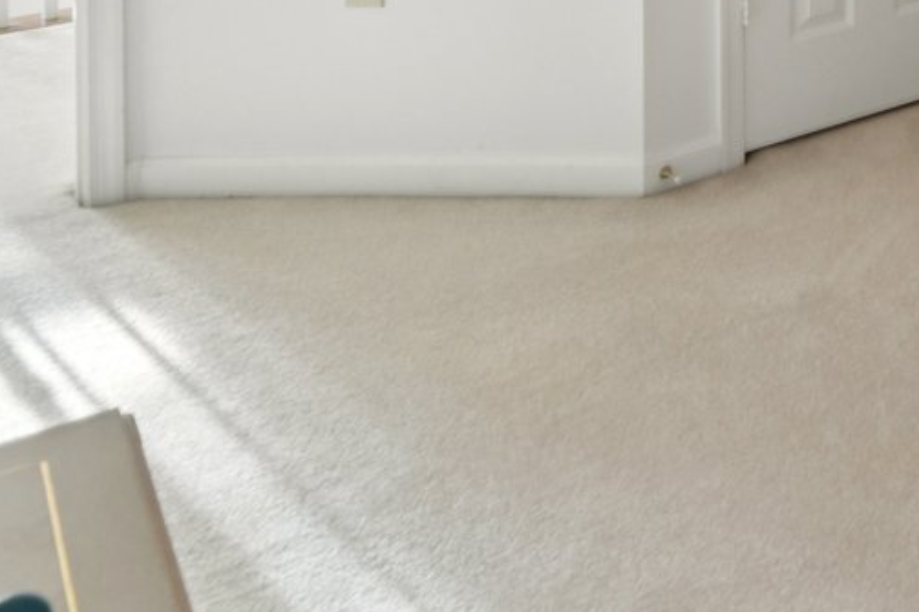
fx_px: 1455
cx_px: 1363
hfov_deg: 26.2
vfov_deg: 19.0
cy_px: -441
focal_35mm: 57
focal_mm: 14
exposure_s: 1/15
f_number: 8
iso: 360
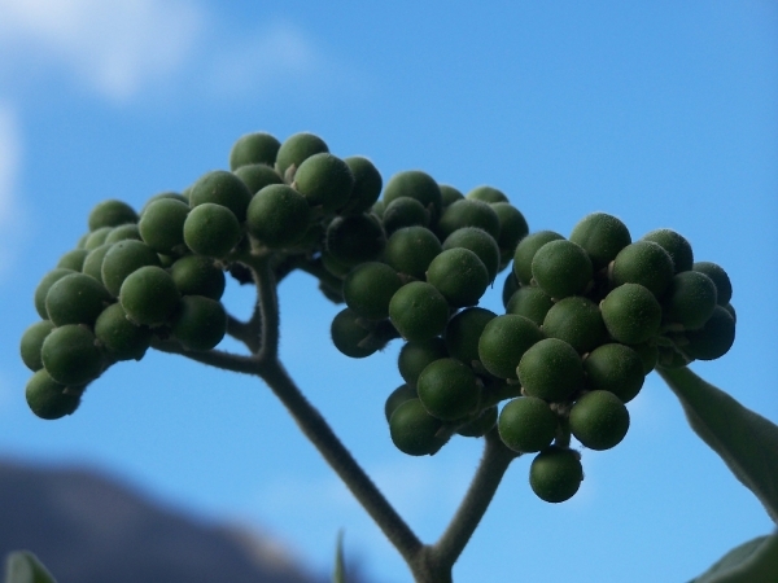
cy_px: 292
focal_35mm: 139
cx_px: 389
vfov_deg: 10.7
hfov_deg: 14.2
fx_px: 3124
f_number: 3.2
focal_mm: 23.1
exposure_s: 1/640
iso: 80
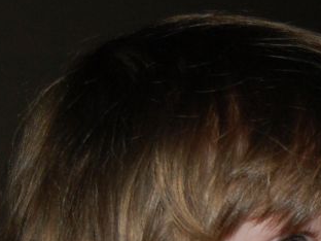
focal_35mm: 198
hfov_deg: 9.9
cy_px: 322
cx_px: 334
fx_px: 1836
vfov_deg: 7.4
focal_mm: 38
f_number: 5
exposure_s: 1/60
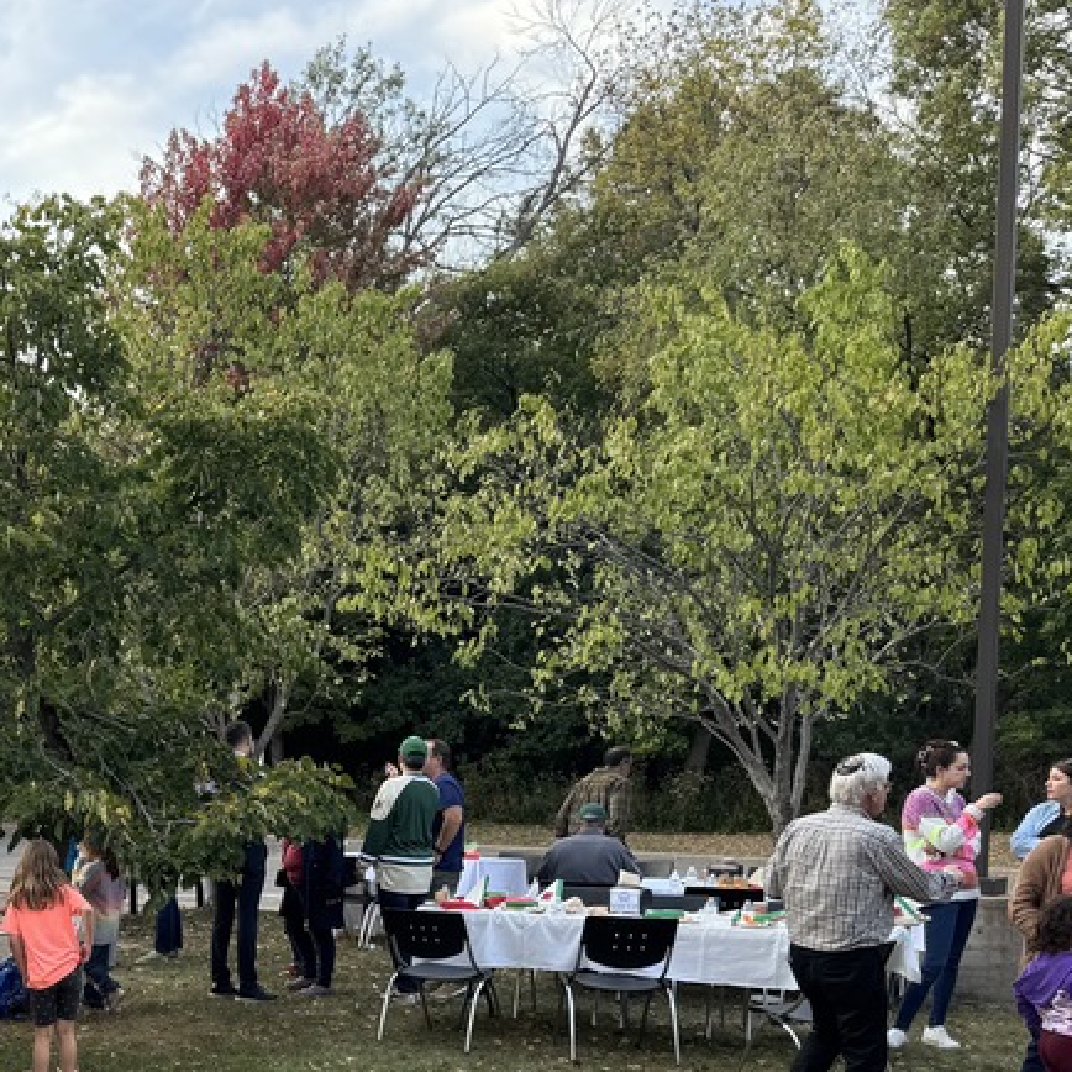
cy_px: 872
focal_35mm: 50
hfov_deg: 31.3
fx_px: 1752
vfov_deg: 33.0
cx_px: -20
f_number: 1.78
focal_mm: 6.76
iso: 80
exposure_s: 1/159
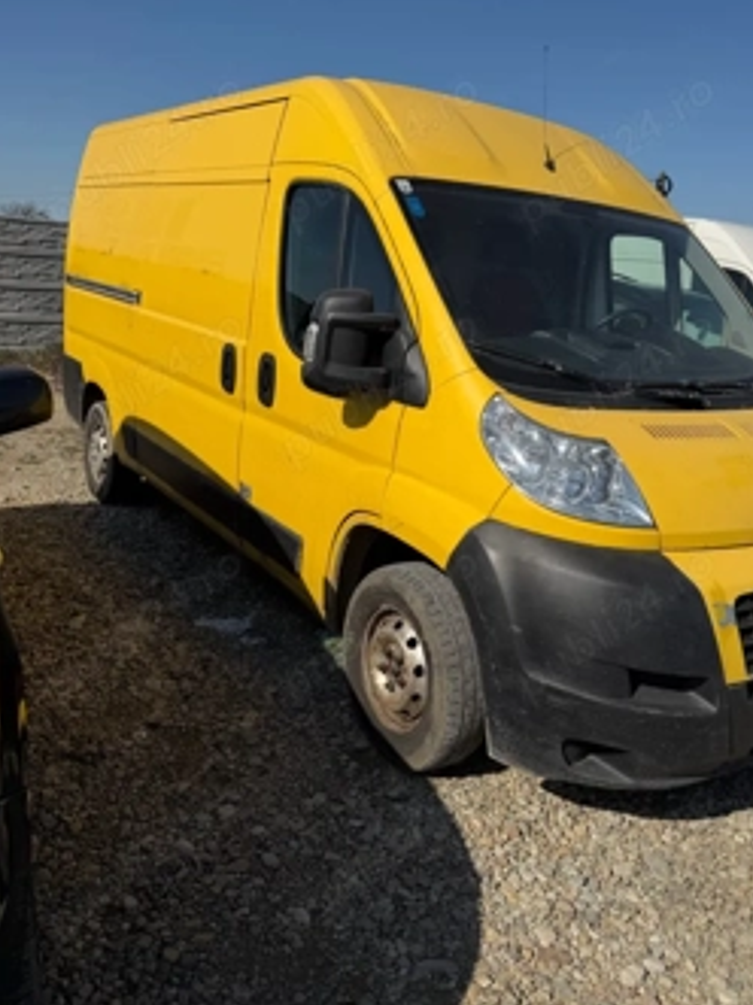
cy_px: 425
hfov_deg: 48.0
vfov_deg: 61.4
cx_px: 440
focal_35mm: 29
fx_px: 842
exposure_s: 1/9091
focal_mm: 6.76
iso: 80
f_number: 1.78
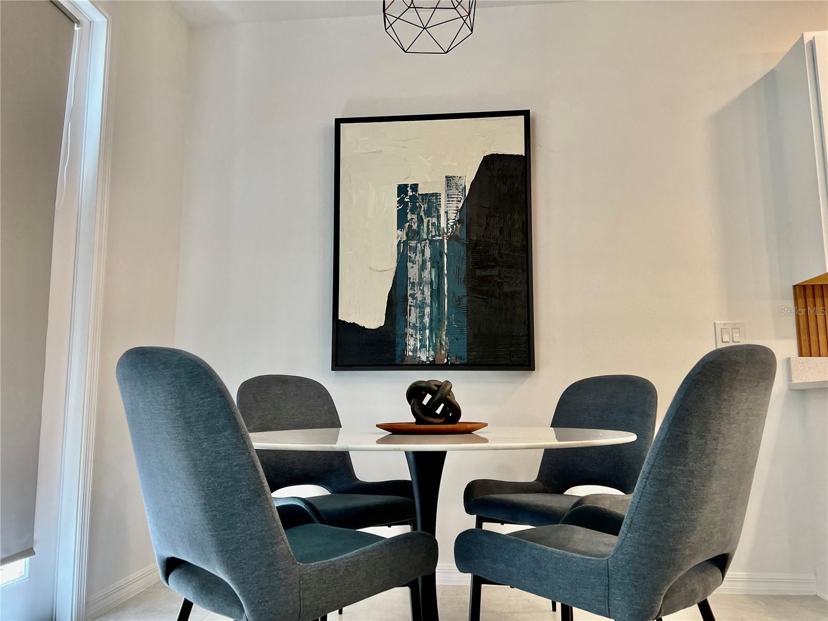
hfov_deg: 67.3
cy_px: 310
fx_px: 622
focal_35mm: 26
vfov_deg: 53.1
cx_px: 414
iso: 100
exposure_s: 1/120
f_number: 1.5
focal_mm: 5.7
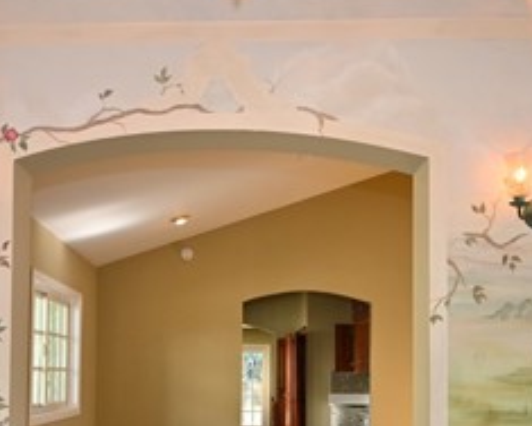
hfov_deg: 40.1
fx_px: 724
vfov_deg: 31.9
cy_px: 341
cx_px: 199
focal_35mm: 46
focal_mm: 12
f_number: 4
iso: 200
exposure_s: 1/60
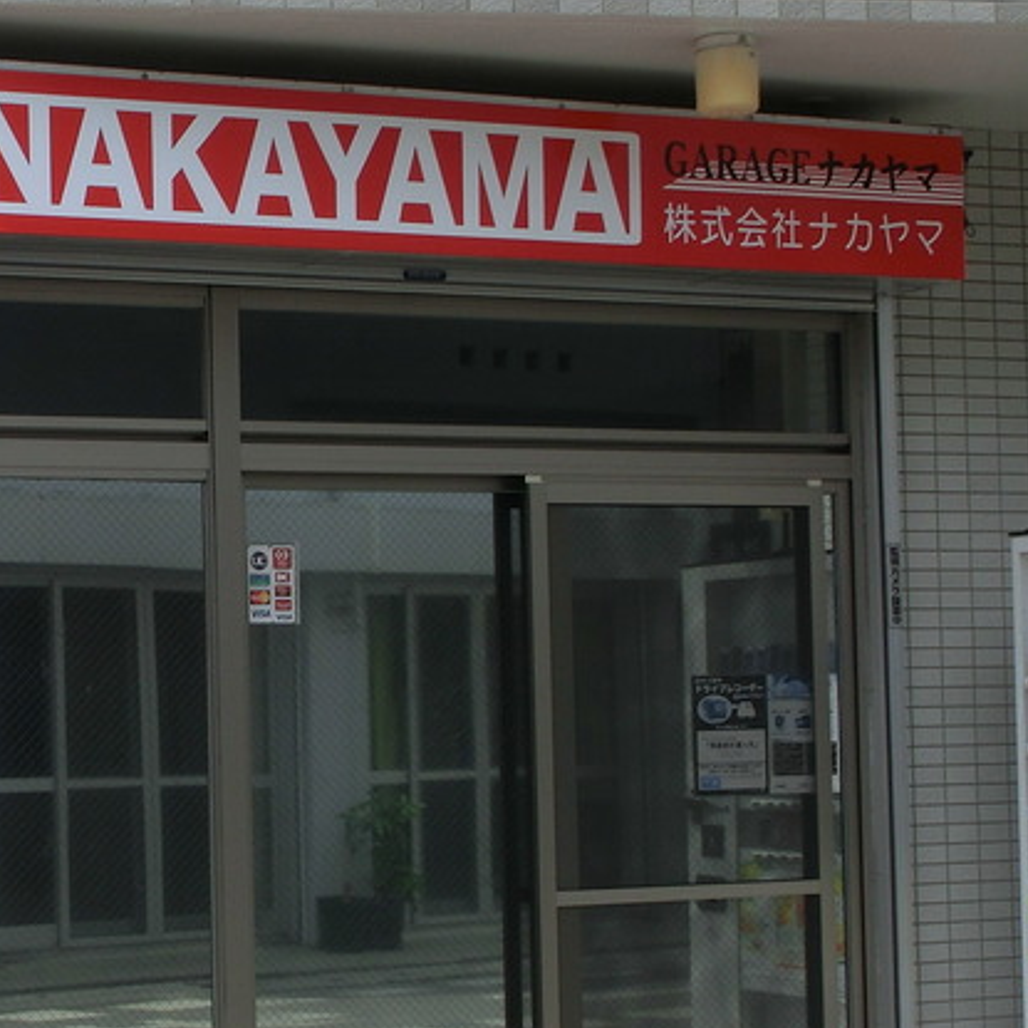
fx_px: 3225
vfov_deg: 18.1
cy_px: 627
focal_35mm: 96
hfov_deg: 17.7
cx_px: 17
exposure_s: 1/200
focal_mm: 7.87
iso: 100
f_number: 10.6
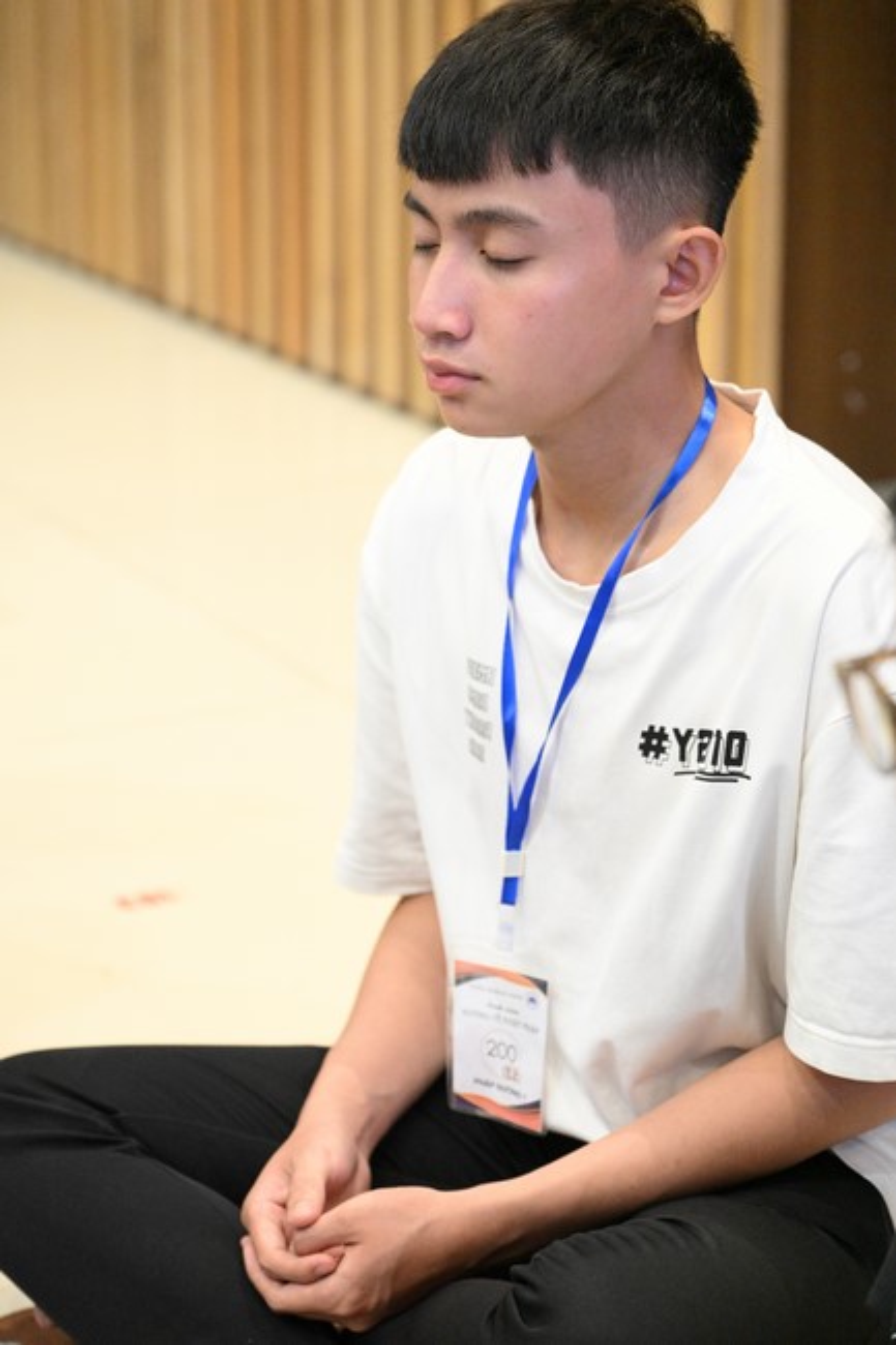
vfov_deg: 22.9
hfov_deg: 15.4
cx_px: 448
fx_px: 3324
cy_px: 672
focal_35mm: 89
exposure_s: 1/200
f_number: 4
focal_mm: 89
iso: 10000
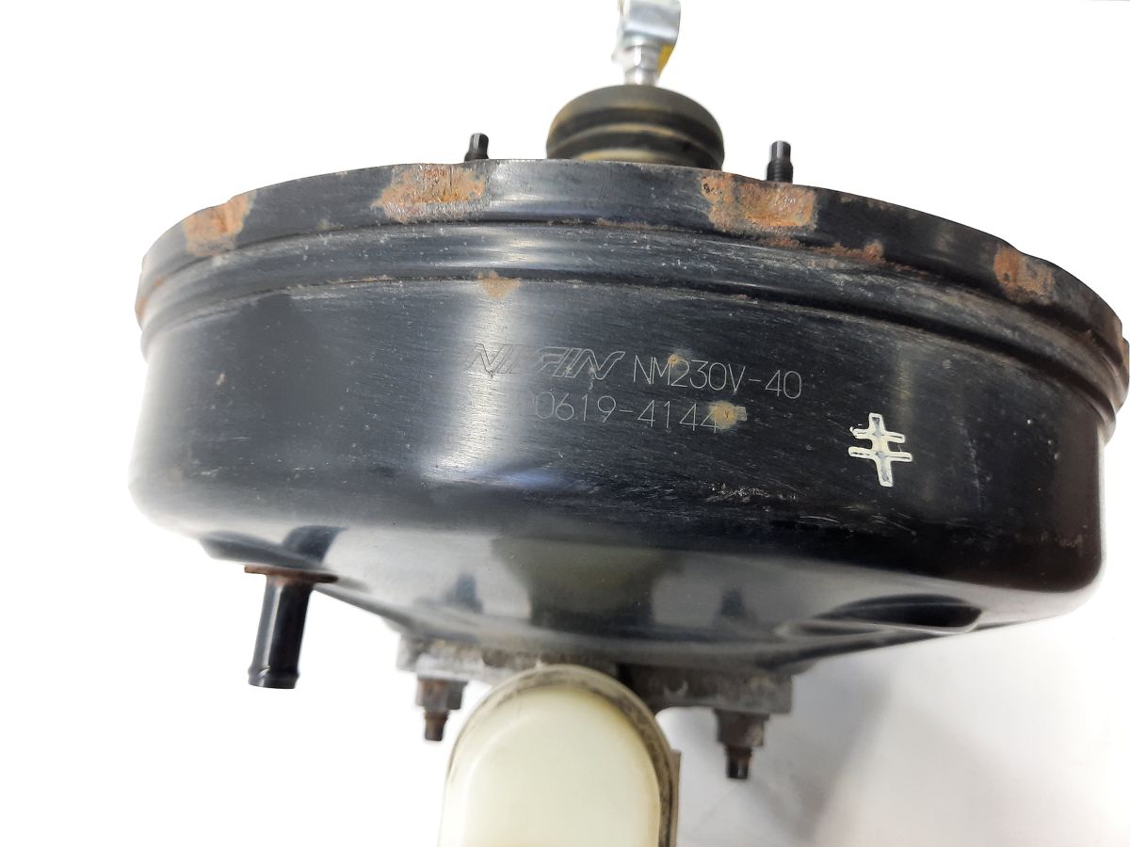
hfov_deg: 69.4
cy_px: 424
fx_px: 816
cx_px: 565
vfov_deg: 54.9
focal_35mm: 25
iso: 200
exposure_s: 1/50
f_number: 2
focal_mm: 4.6
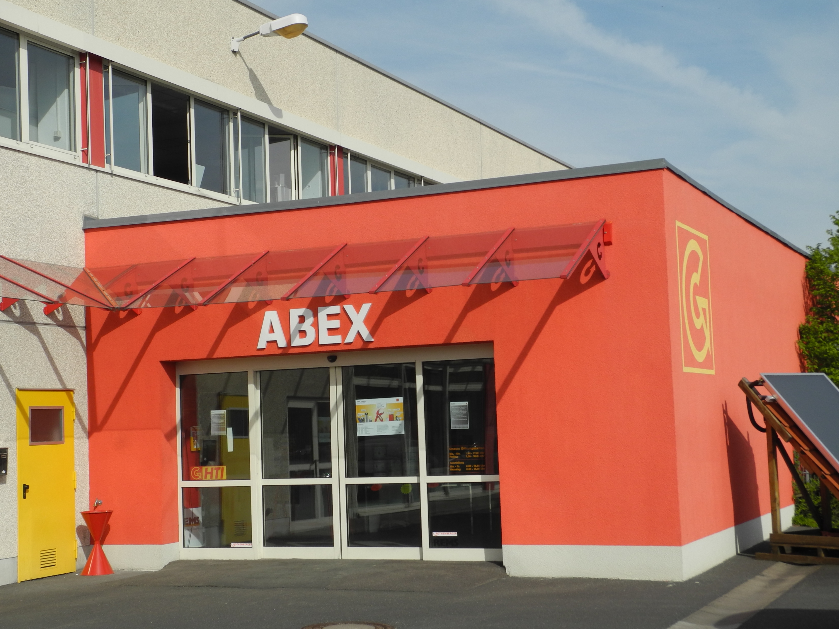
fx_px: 1478
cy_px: 322
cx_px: 375
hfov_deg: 31.7
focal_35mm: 61
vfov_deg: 24.0
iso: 100
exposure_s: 1/1250
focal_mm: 11.8
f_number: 4.5
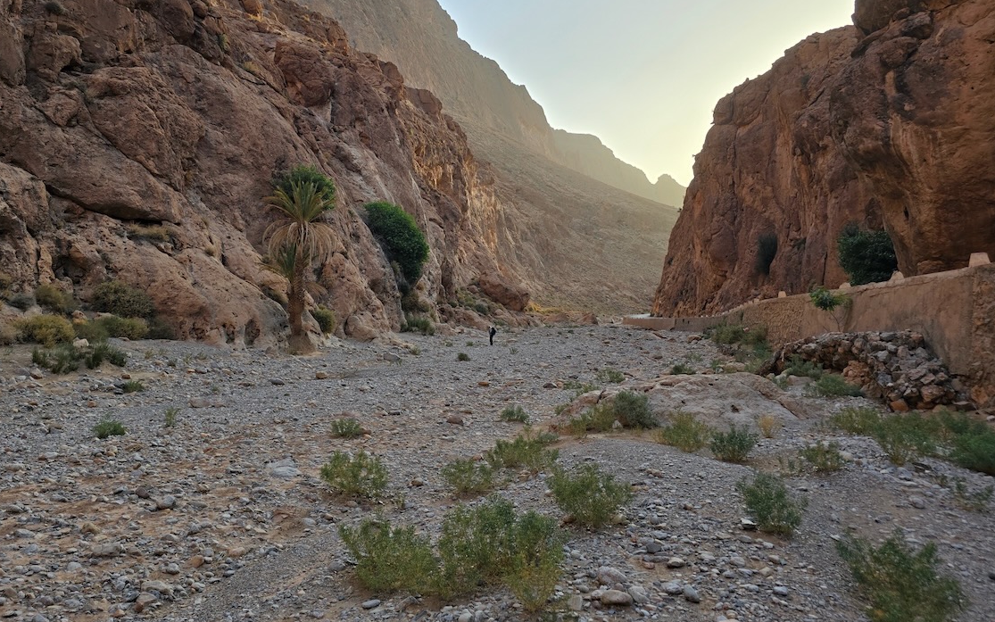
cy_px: 225
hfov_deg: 66.3
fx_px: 759
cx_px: 444
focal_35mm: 28
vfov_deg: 44.1
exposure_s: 1/481
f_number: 1.7
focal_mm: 6.3
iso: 12
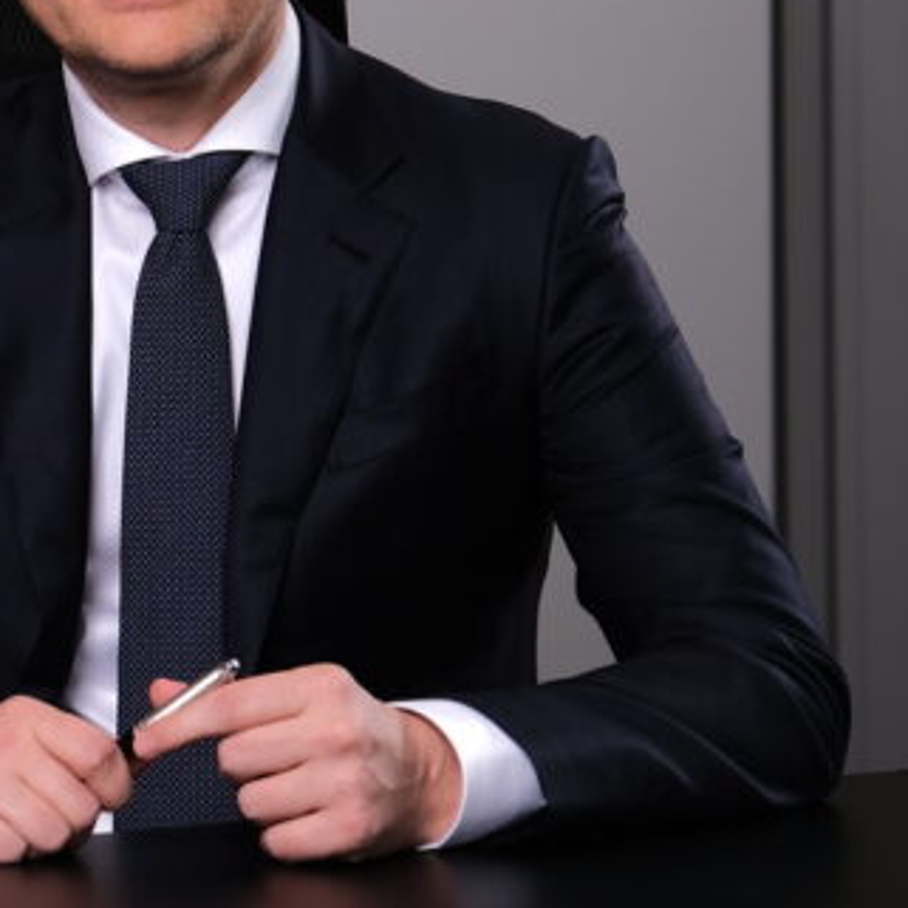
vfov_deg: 10.4
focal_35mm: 168
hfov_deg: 10.3
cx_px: -76
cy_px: 225
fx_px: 4986
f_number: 2.8
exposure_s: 1/160
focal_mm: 41.4
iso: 125
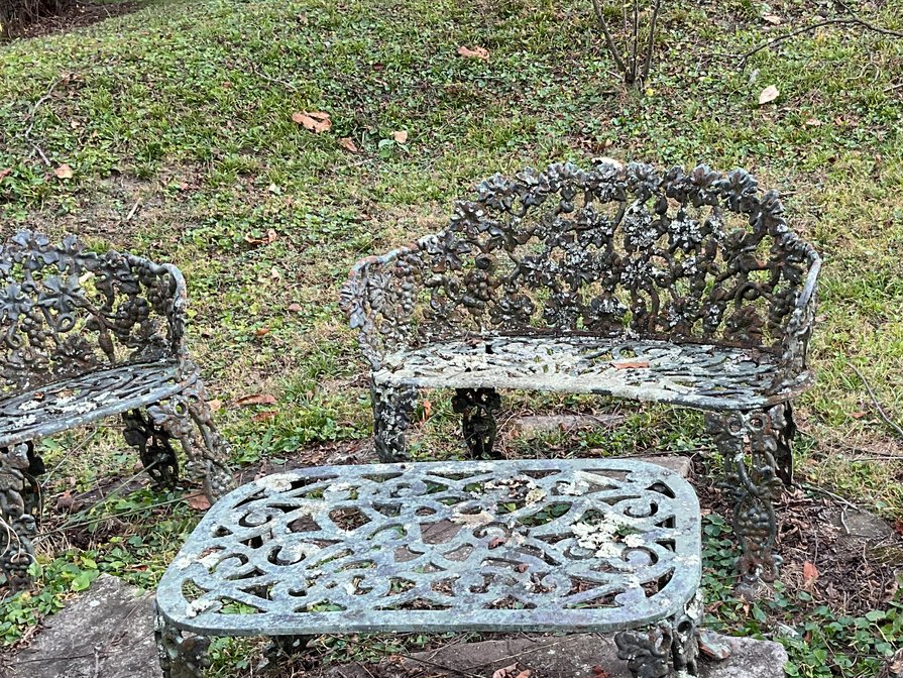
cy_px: 438
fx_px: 1279
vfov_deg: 29.5
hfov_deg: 38.4
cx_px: 609
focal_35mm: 49
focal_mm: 3
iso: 16
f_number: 1.8
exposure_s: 1/238
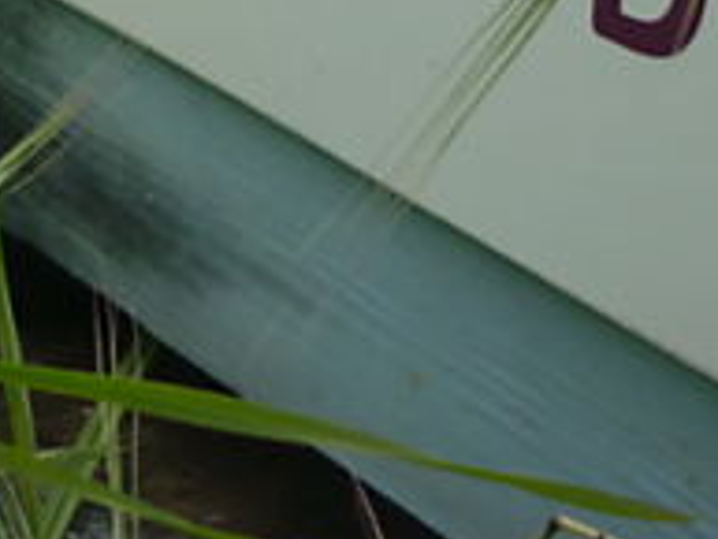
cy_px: -565
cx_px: -205
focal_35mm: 137
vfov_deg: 10.0
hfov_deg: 13.9
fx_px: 2843
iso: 80
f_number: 2.8
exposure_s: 1/800
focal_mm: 5.5
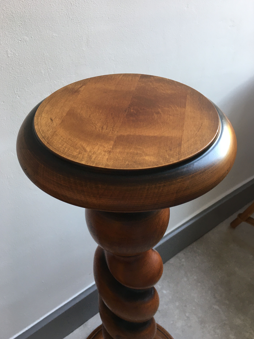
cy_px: 174
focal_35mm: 30
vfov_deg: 60.0
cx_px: 127
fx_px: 294
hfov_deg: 46.8
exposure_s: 1/33
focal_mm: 4.15
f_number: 2.2
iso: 50
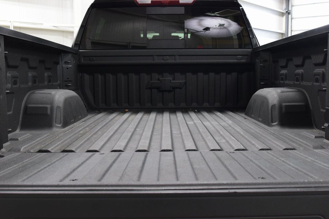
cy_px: 110
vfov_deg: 36.9
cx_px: 164
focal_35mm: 36
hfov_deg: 53.1
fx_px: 329
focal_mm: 24
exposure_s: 1/15
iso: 900
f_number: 6.3
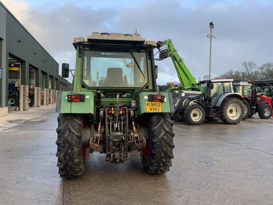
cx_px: 136
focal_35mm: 29
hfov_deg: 61.7
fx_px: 229
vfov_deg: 48.2
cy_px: 102
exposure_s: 1/122
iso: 25
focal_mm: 3
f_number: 1.8
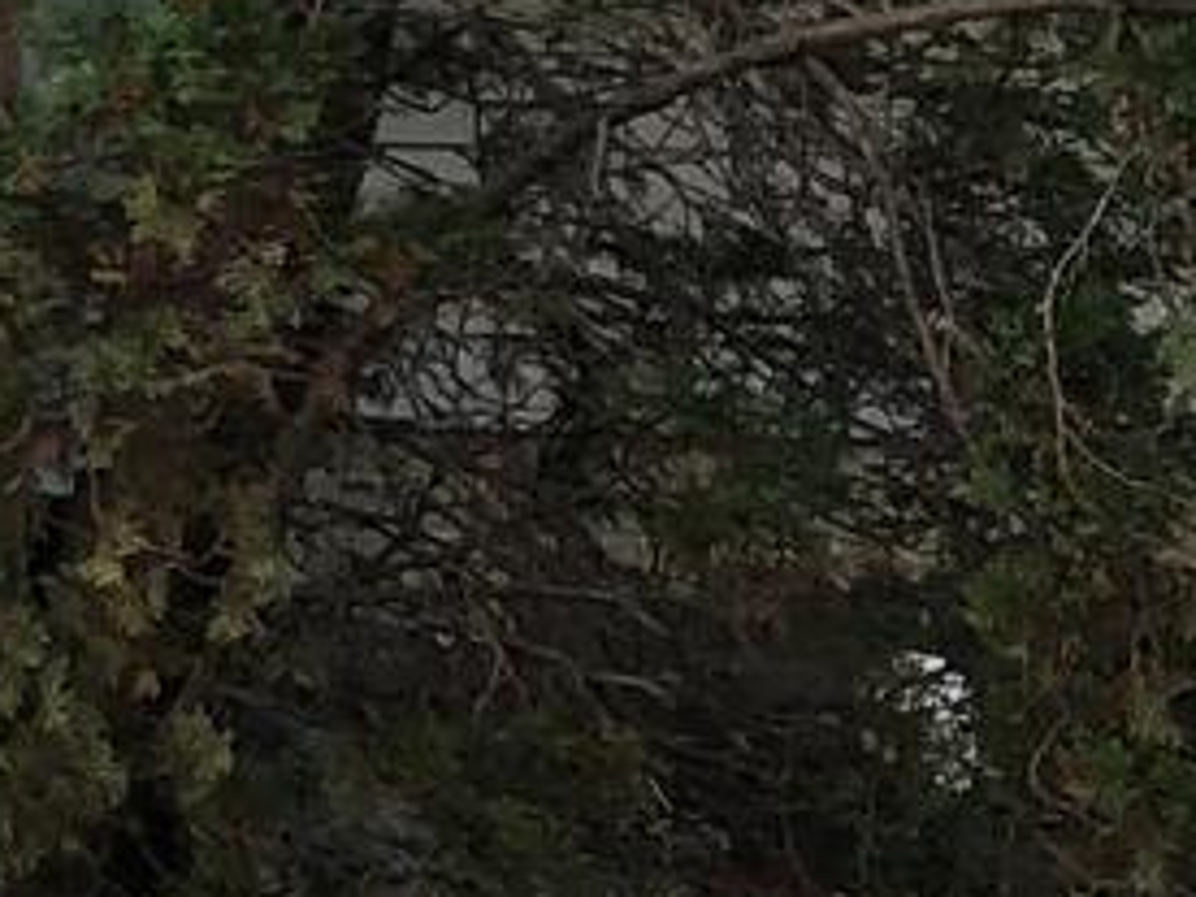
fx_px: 7187
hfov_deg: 7.7
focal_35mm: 208
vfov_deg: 7.0
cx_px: -2895
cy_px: -676
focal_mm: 3.99
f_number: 1.8
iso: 20
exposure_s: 1/156
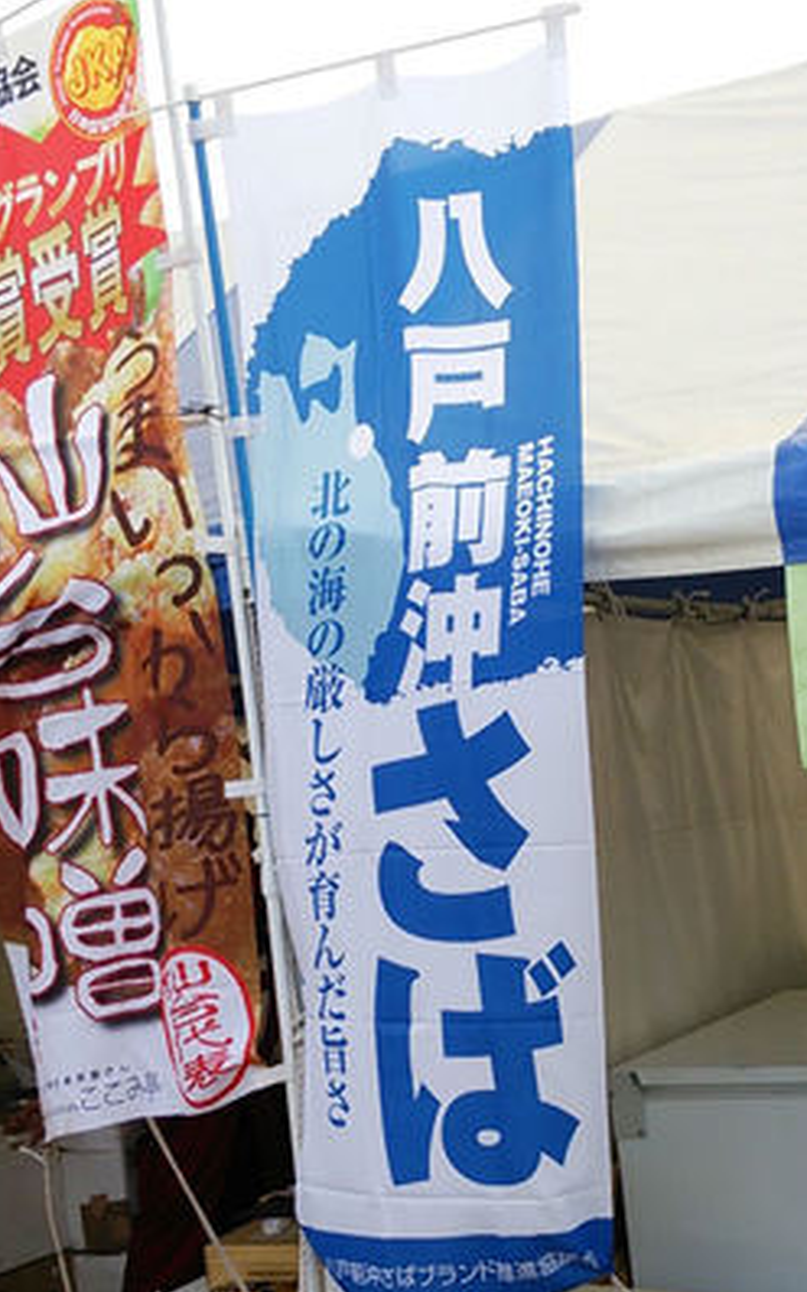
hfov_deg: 39.4
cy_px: 648
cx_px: 452
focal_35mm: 32
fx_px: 1126
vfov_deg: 59.7
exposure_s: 1/371
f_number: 1.94
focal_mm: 4.06
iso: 40
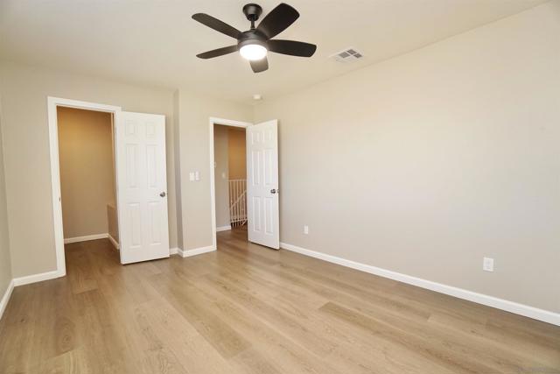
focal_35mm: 15
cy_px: 187
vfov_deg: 77.4
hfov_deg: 100.4
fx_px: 233
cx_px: 280
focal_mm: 10
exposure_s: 1/160
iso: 1250
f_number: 4
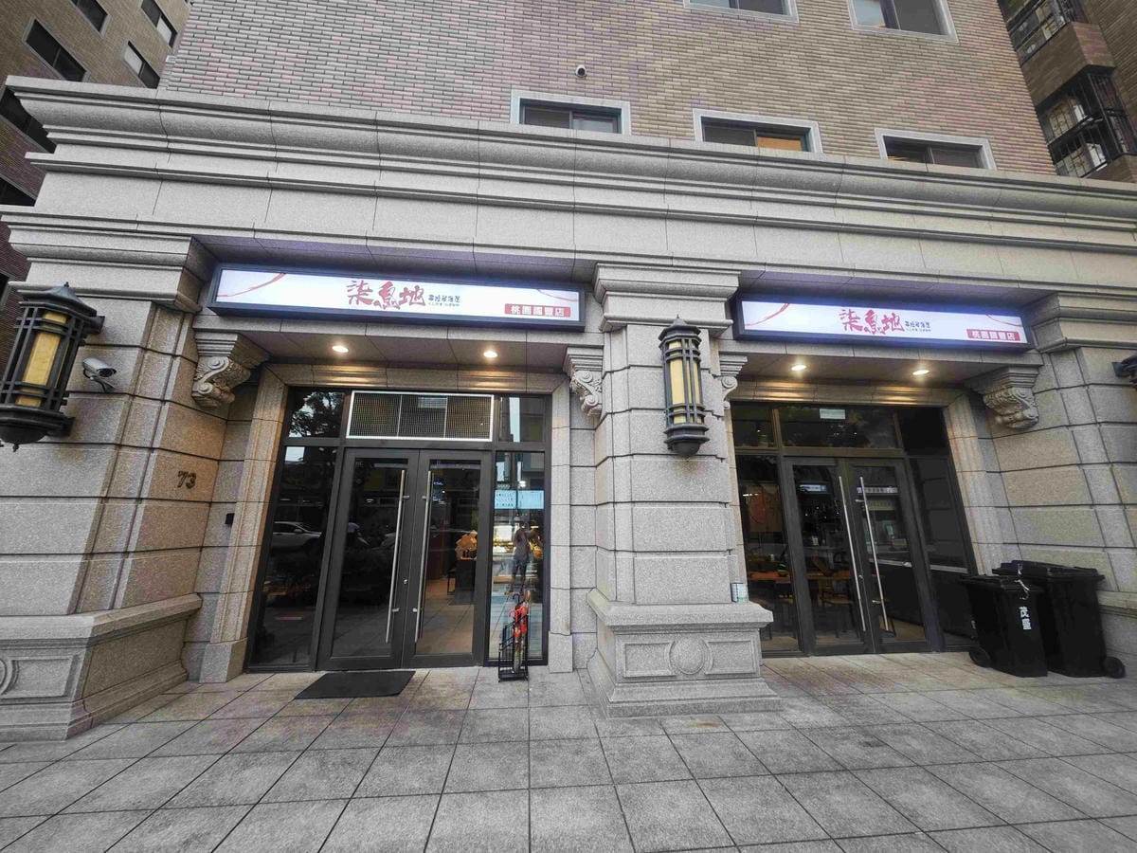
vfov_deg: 94.5
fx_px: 394
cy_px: 426
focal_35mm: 12
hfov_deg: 110.5
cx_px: 568
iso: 50
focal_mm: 2.03
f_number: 1.8
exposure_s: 1/60
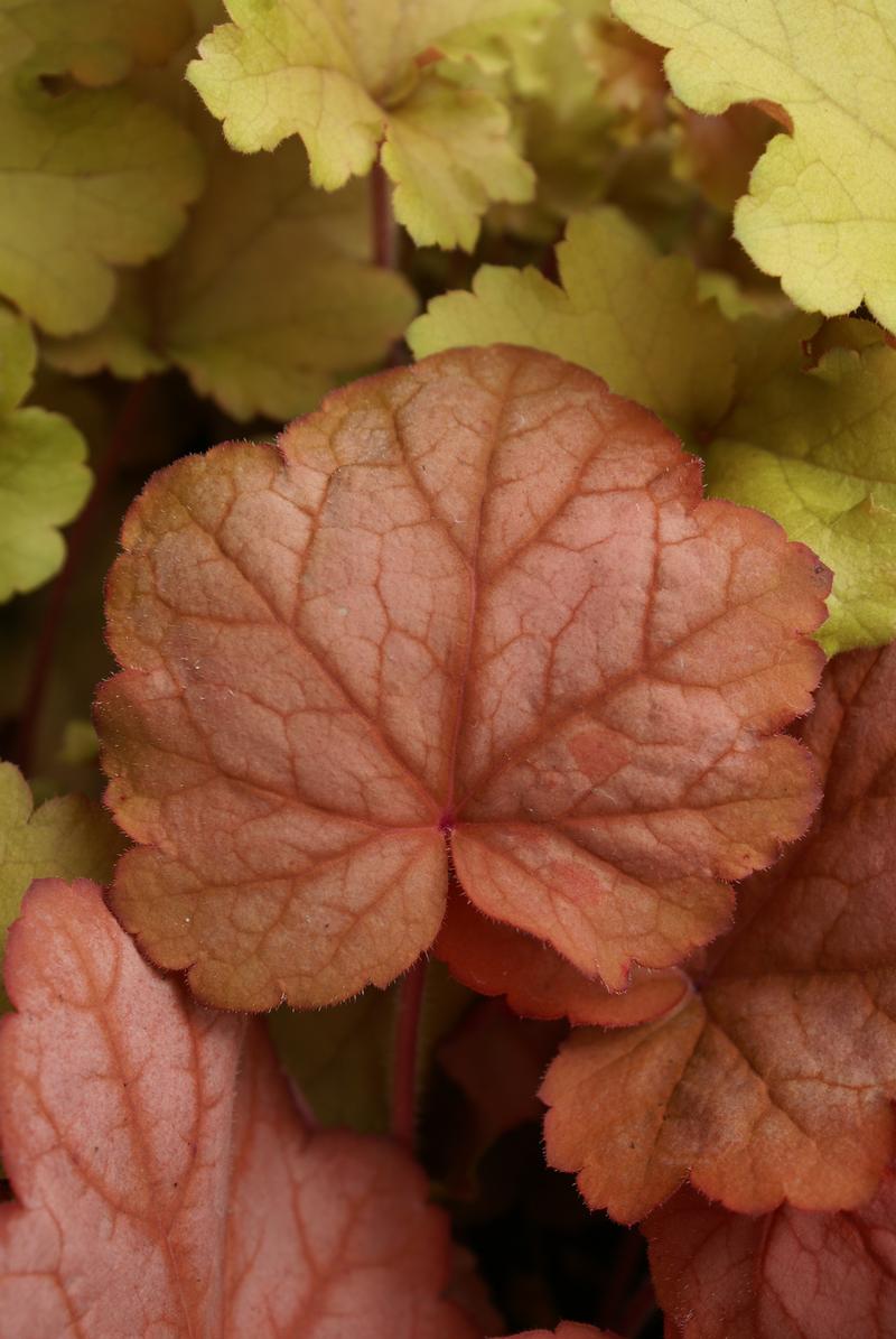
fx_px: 2513
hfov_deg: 20.2
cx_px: 448
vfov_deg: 29.8
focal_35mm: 68
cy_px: 670
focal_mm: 45
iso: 100
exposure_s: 1/125
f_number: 5.6
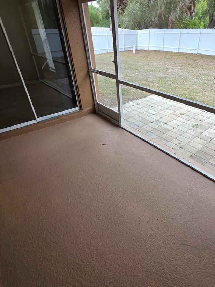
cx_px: 137
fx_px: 157
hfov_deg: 67.4
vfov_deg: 84.7
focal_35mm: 19
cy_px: 143
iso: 50
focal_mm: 2.2
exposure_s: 1/120
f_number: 1.9
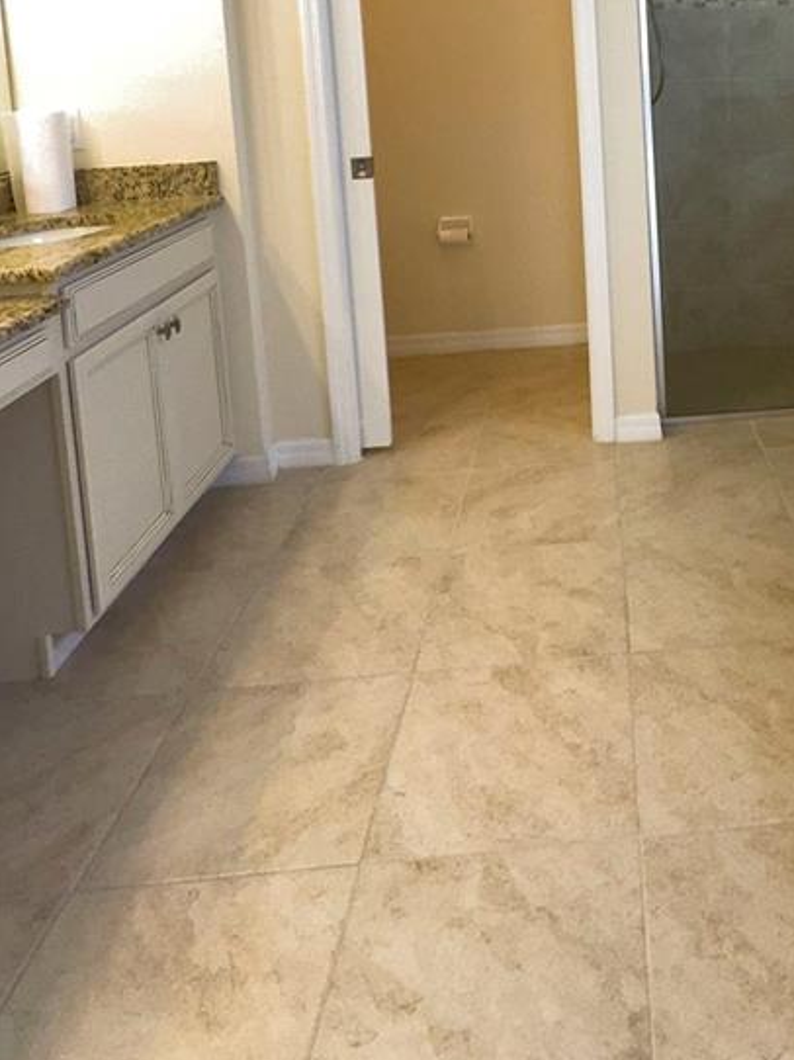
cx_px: 659
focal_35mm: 31
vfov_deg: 52.0
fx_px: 949
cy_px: 121
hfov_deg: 42.9
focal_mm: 2.22
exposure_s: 1/120
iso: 400
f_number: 2.2
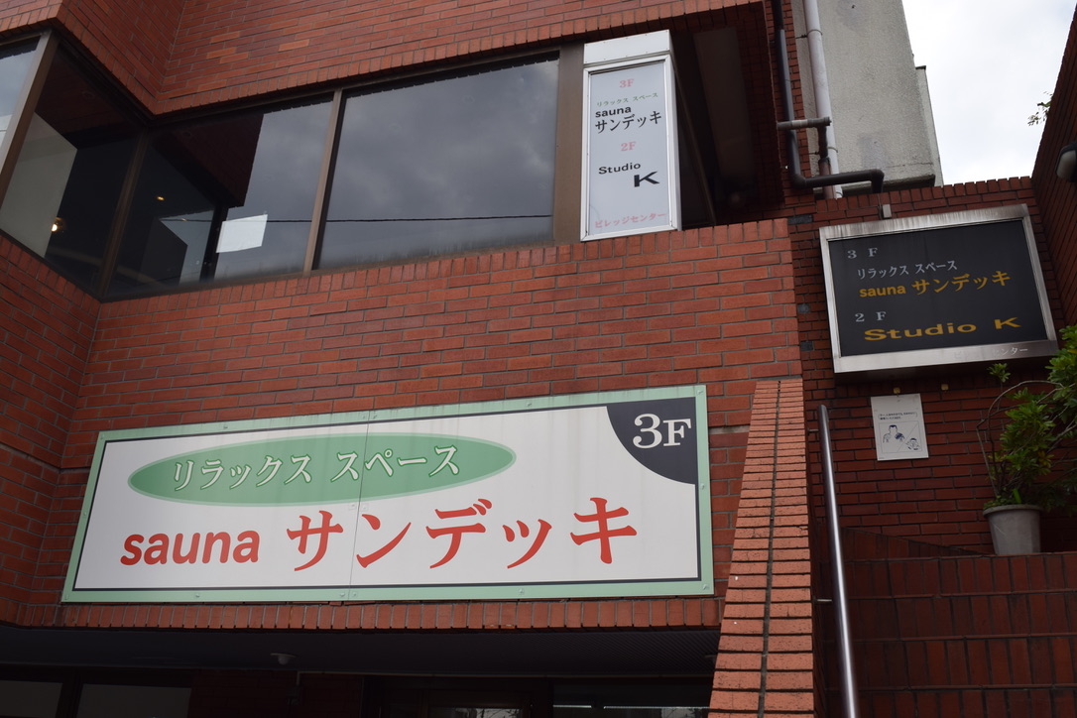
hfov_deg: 59.5
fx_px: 942
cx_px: 538
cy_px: 359
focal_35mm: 32
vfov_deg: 41.7
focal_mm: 21
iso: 200
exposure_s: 1/250
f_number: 8
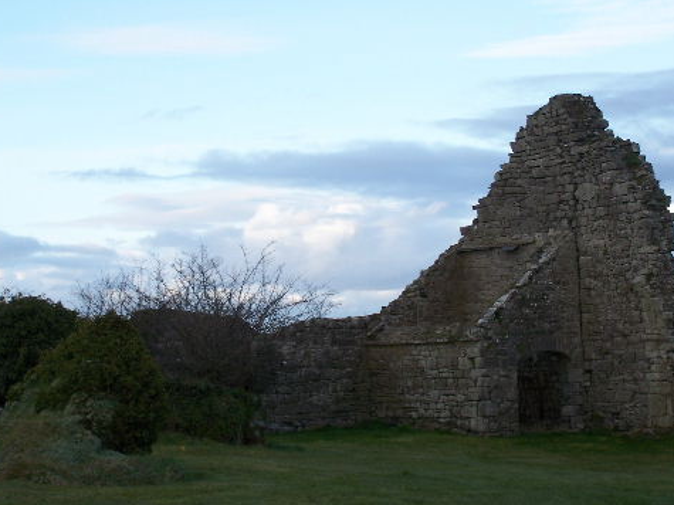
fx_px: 1810
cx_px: 343
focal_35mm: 93
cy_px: 258
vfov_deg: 15.9
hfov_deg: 21.1
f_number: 3.2
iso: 64
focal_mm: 11.5
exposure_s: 1/250
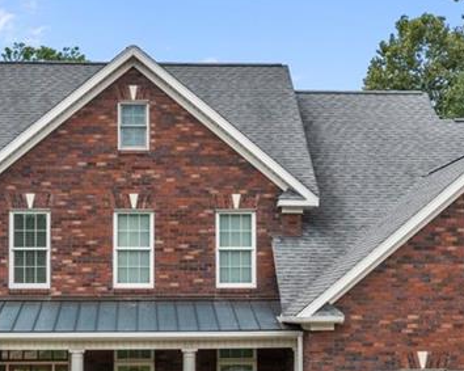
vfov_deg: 20.1
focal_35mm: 76
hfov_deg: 25.1
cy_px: 263
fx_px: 1043
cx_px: 219
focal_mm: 10.26
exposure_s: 1/400
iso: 100
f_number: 5.6
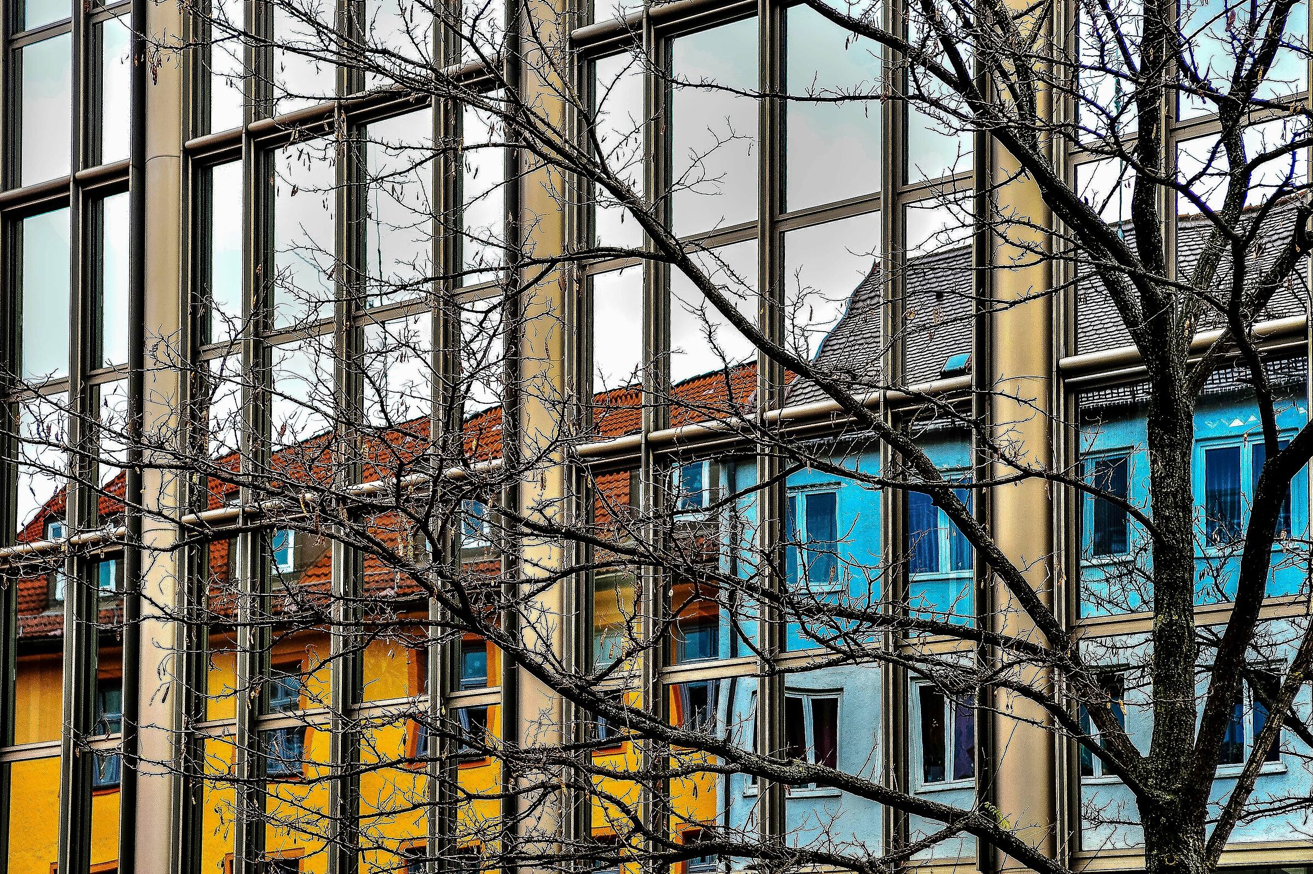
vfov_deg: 19.4
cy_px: 437
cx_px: 656
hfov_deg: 28.9
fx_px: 2551
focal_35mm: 70
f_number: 5
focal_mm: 70
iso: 400
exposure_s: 1/125
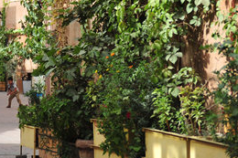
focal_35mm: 166
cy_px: -51
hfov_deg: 12.1
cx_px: -52
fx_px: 1097
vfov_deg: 8.1
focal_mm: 48
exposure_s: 1/1600
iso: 200
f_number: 2.8
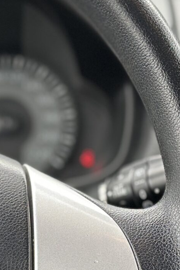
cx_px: -82
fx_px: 1365
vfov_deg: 11.2
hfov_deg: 7.4
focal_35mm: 182
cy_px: 232
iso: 125
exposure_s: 1/121
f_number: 1.78
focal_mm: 6.86
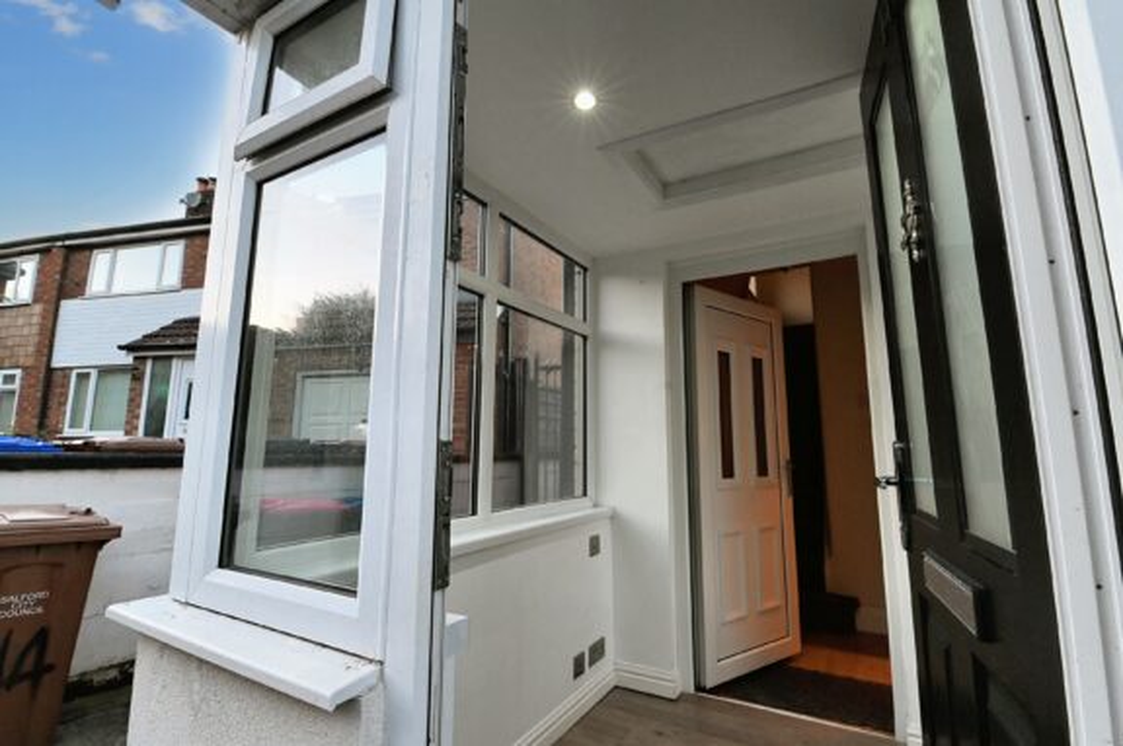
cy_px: 373
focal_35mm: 16
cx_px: 562
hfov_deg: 96.8
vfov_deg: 73.6
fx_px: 499
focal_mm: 16
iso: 2000
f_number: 10
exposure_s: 1/100
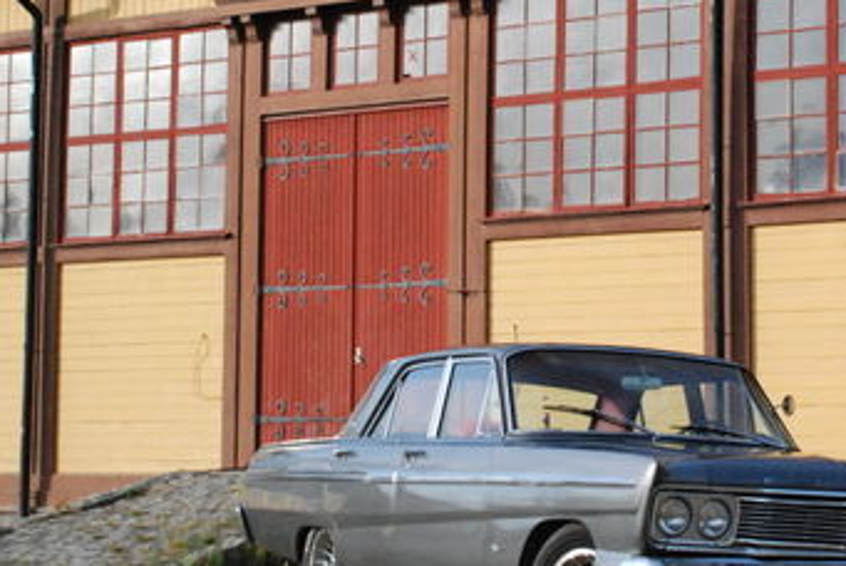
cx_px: 625
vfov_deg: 15.2
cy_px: 228
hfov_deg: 22.4
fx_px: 2117
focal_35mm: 90
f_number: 4.2
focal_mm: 32
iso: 1600
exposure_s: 1/4000
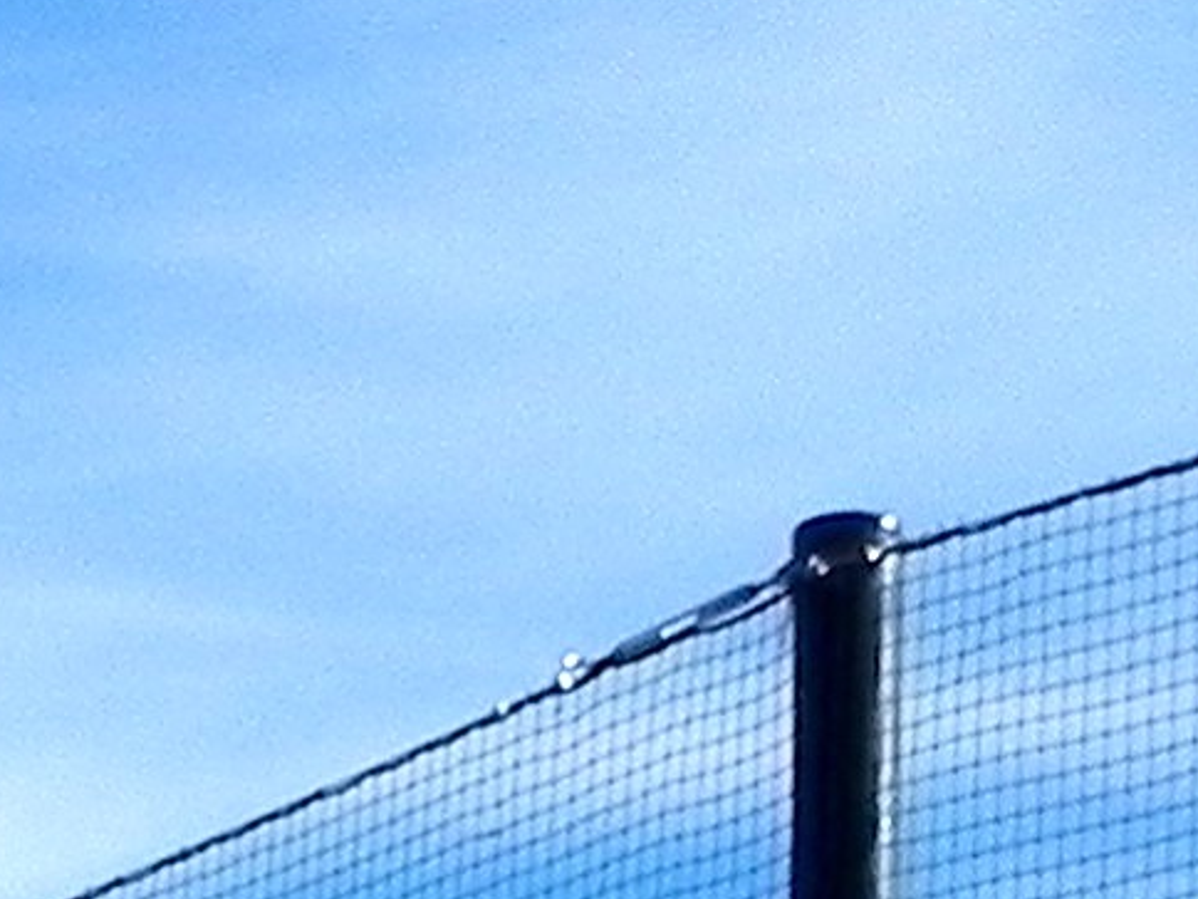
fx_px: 9656
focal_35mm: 279
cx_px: -2134
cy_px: 2915
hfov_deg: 6.6
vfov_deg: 5.0
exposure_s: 1/498
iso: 160
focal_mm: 6.6
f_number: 8
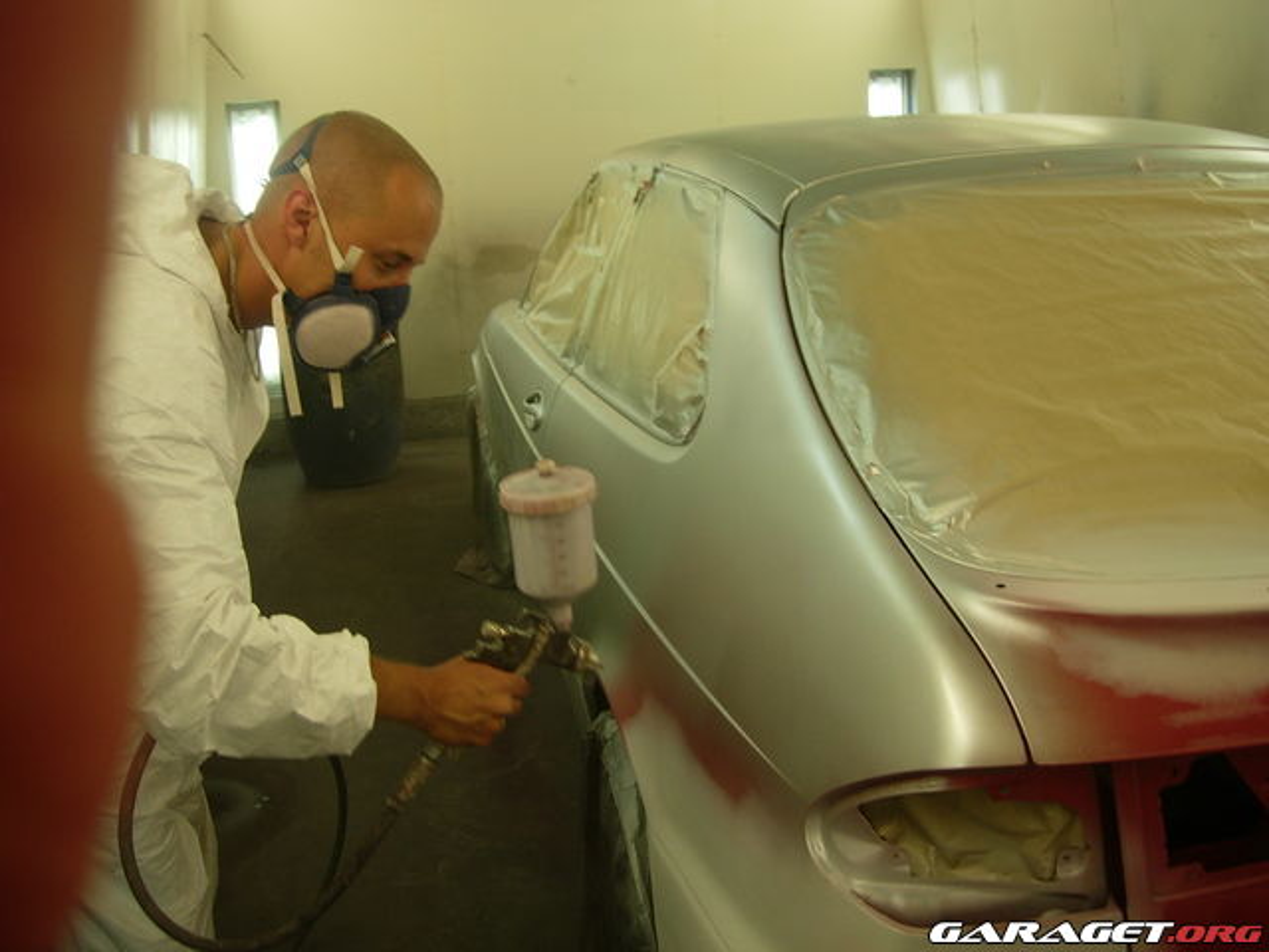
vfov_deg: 37.7
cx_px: 634
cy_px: 476
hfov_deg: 49.0
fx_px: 1393
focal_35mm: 38
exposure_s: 1/62.1
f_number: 2.8
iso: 64
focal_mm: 7.8
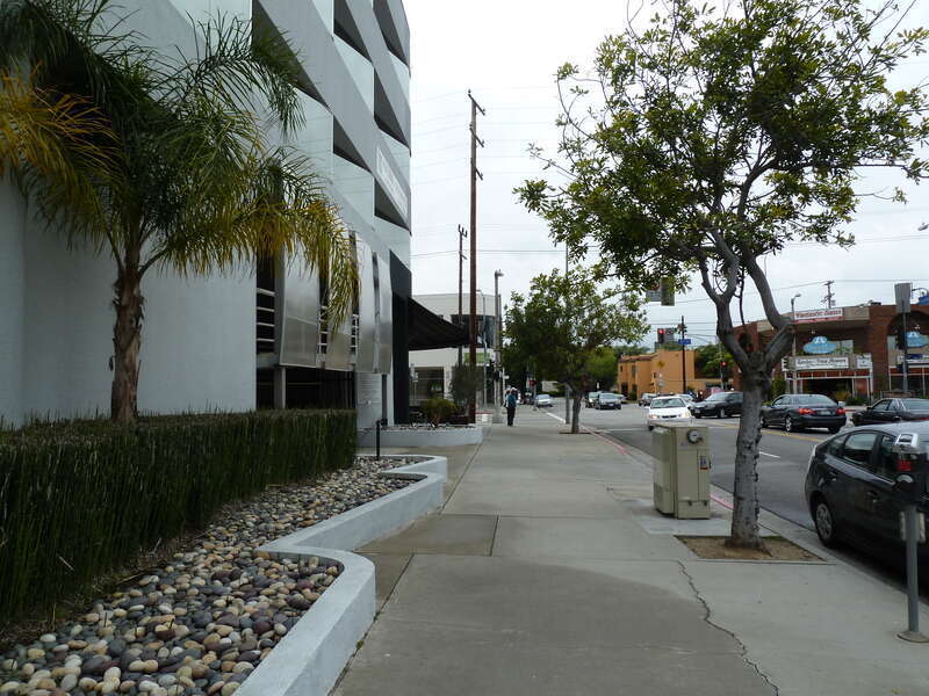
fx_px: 671
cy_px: 348
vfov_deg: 54.9
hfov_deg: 69.4
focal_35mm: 25
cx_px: 464
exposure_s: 1/400
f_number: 5
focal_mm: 4.1
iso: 80
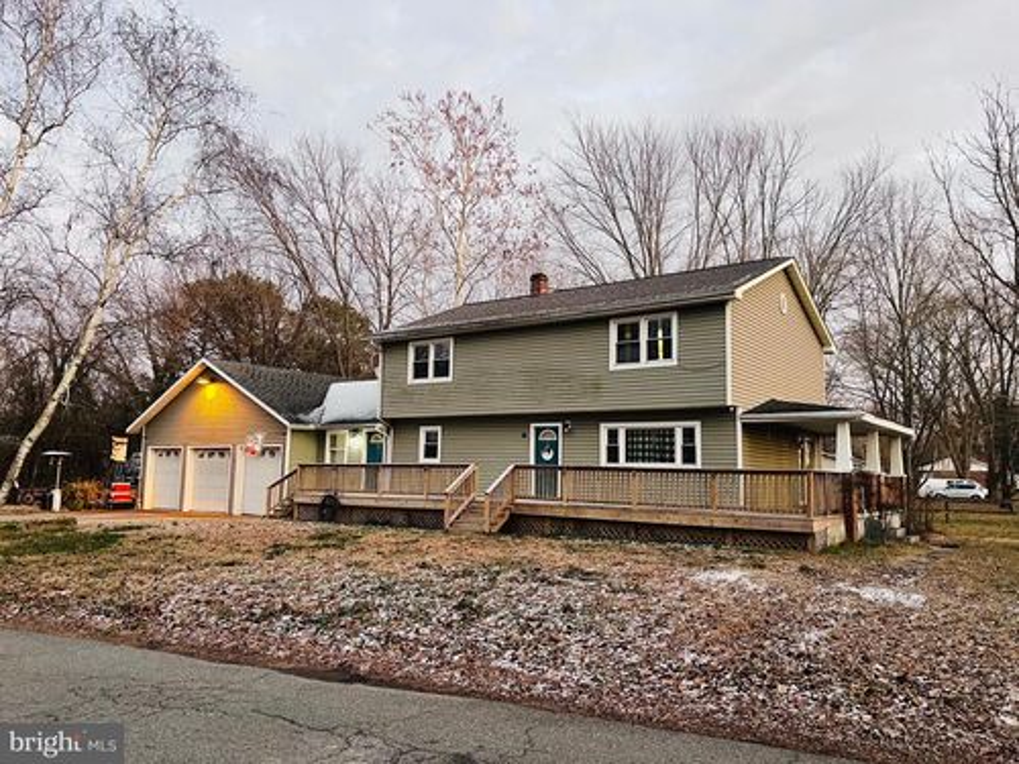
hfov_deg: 67.3
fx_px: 765
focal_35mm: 26
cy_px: 382
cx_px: 510
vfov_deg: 53.1
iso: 320
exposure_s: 1/60
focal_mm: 5.7
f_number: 1.5
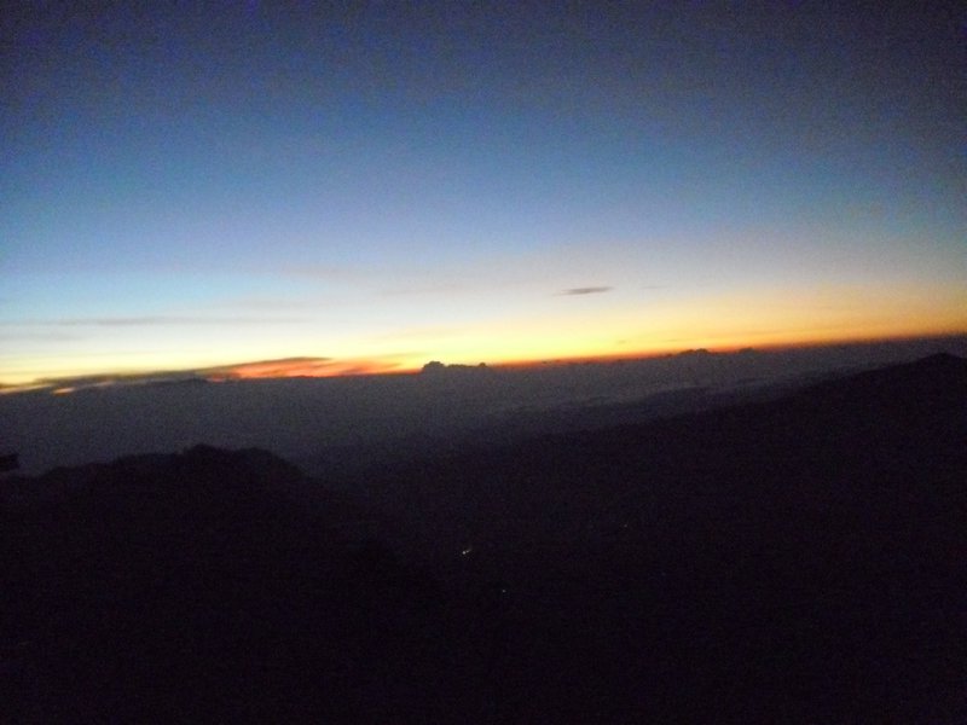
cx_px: 484
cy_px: 362
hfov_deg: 49.0
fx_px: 1062
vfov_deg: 37.7
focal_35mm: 38
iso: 1600
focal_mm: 6.2
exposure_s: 1/50
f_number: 2.8
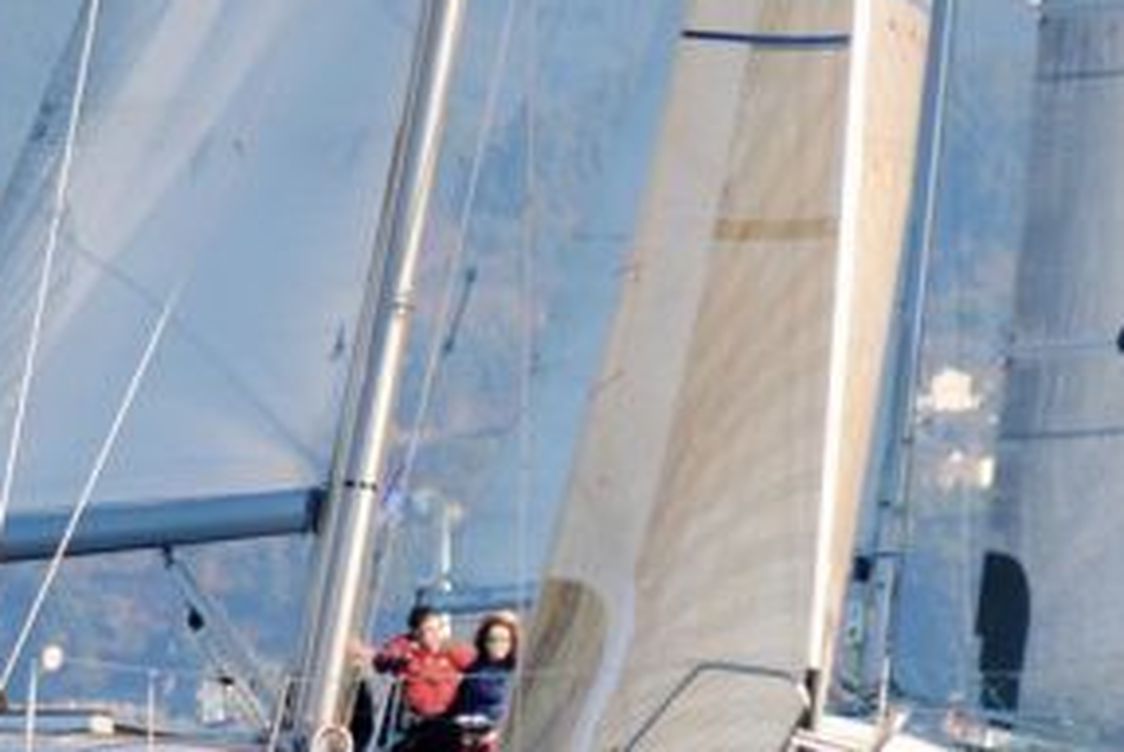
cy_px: 613
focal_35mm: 732
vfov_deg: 1.9
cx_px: 509
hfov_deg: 2.8
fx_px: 22890
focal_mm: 175
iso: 200
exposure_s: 1/640
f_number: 5.3
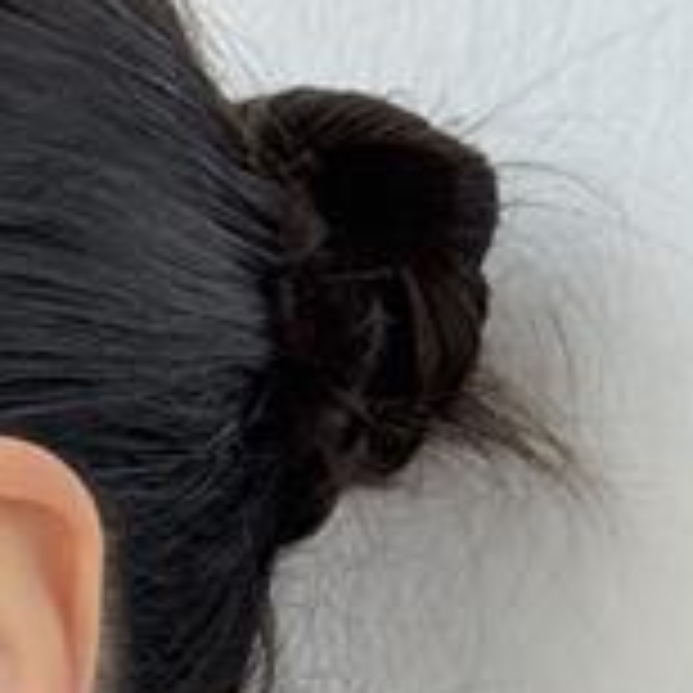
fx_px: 3329
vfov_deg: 11.6
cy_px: 871
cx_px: -81
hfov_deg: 11.7
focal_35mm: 147
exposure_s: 1/159
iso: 80
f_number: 1.78
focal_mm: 6.76
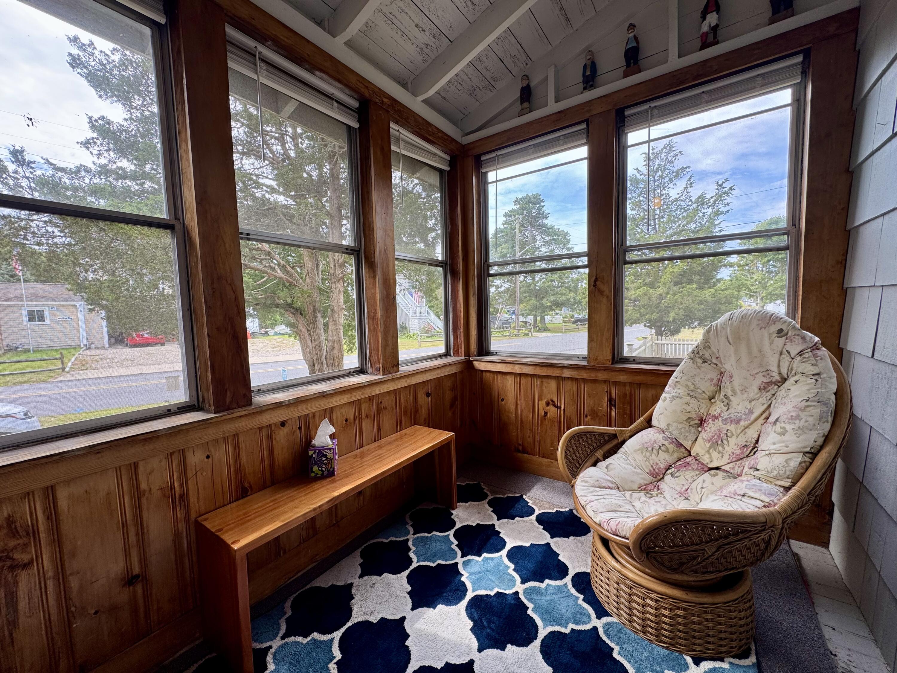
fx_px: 363
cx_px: 448
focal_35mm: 14
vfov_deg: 85.7
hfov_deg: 102.1
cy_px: 336
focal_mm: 2.22
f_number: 2.2
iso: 40
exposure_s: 1/150
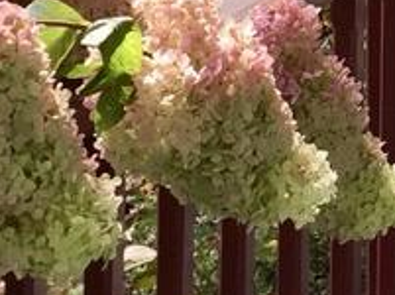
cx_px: 613
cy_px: -435
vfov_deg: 7.4
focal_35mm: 185
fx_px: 2107
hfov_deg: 10.3
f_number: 2.2
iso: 32
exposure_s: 1/181
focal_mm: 4.15
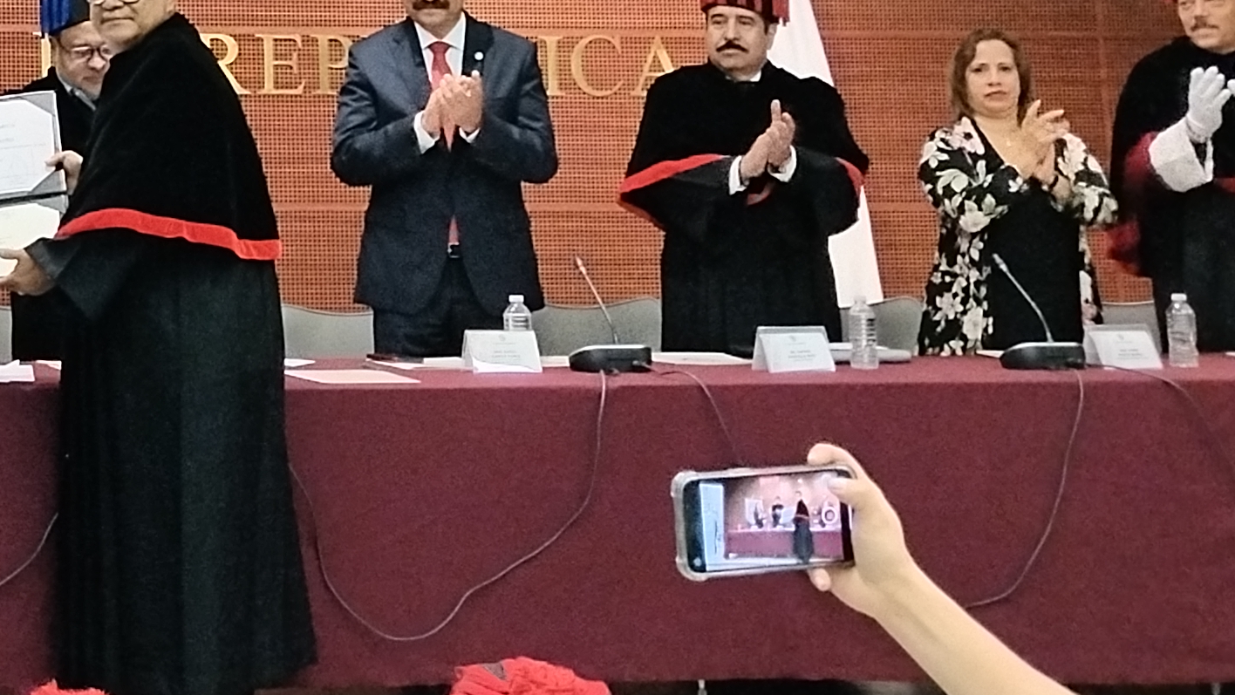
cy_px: -209
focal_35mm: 80
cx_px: -128
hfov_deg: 24.7
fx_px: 2620
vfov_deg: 14.5
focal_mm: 4.7
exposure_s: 1/100
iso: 1550
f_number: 1.8
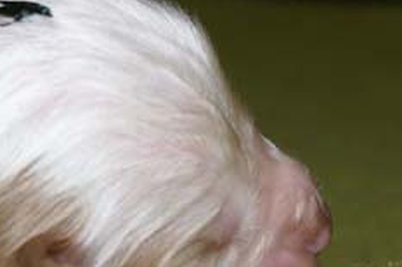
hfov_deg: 9.8
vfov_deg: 6.6
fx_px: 2308
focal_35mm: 207
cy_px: 152
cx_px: -71
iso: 400
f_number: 5.6
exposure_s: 1/60
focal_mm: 40
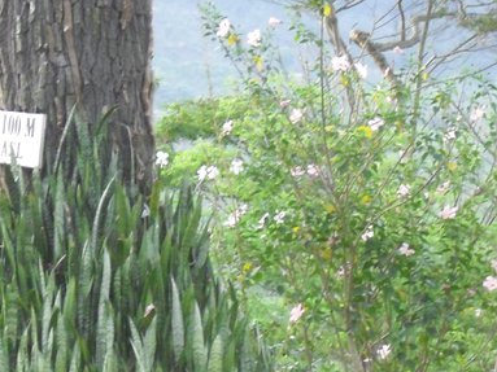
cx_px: 104
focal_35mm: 236
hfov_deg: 8.4
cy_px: 388
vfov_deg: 6.3
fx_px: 3387
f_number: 5.2
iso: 400
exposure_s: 1/60
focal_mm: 18.6
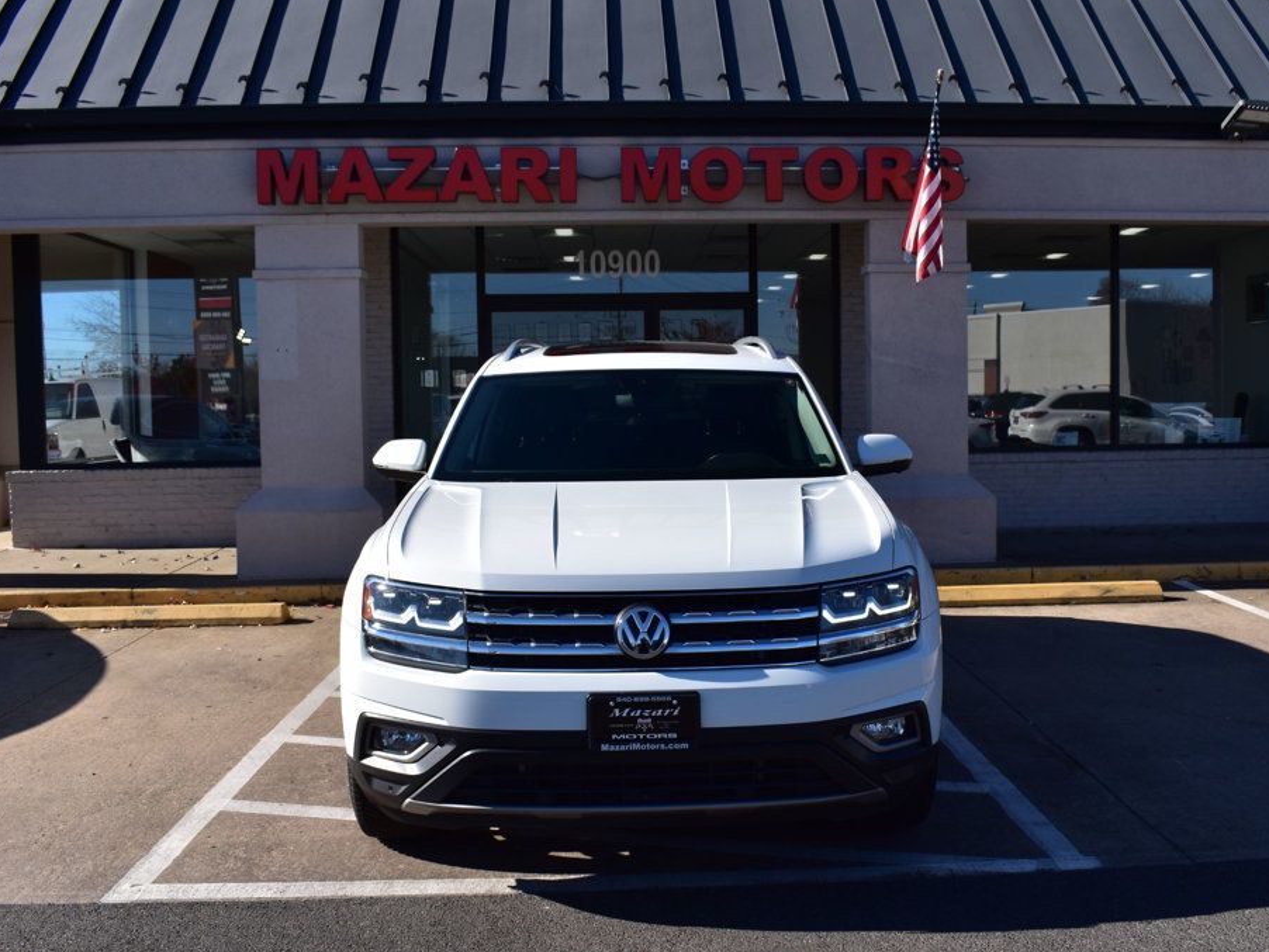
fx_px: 1320
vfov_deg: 39.7
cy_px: 477
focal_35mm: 36
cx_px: 715
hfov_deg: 51.2
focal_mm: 22
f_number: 11
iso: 320
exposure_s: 1/500
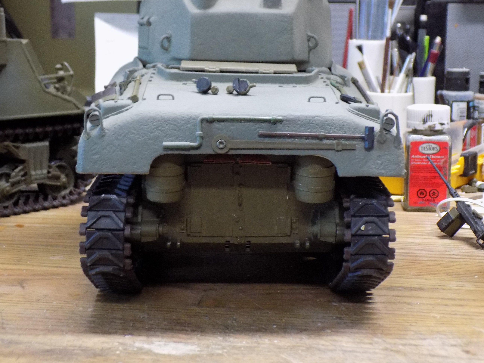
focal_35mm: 65
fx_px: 909
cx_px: 242
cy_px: 182
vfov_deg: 22.6
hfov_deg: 29.8
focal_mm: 11.5
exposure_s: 1/15
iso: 400
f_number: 4.1
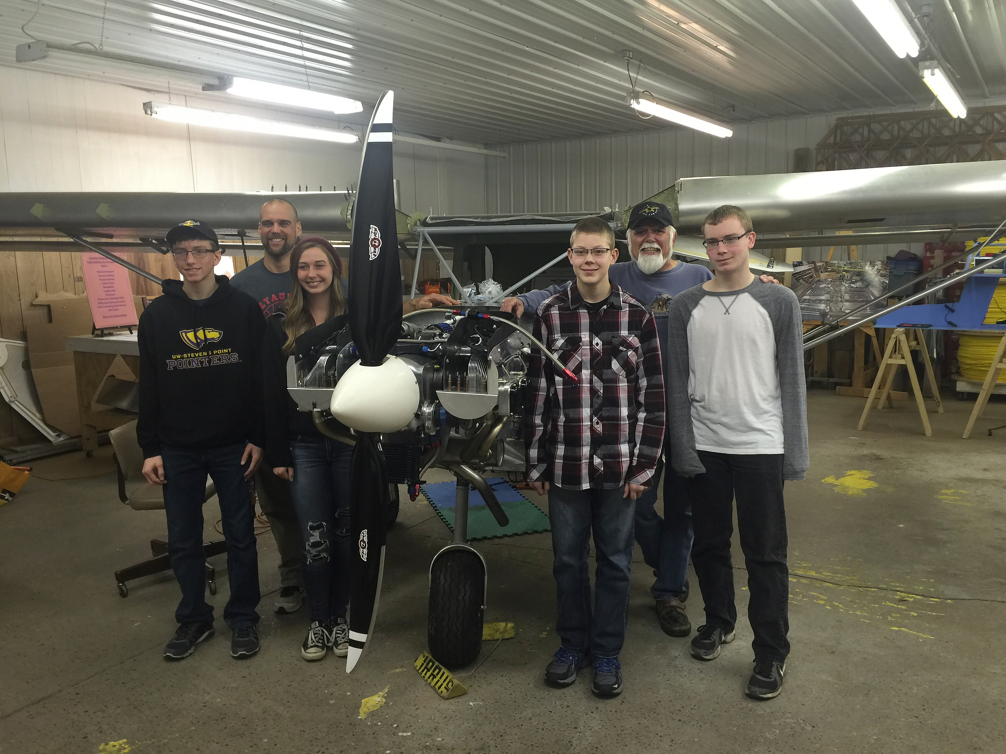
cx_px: 503
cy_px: 377
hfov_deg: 61.7
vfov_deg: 48.2
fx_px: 843
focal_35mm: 29
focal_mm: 4.15
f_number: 2.2
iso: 40
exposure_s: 1/15
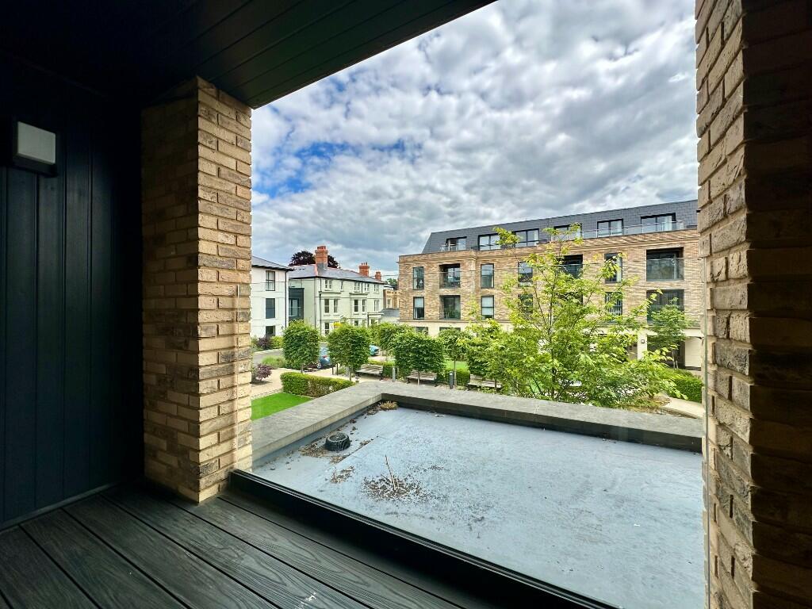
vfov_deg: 85.7
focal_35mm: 14
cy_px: 304
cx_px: 406
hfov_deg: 102.1
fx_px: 328
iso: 50
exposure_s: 1/1473
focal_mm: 2.22
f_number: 2.2
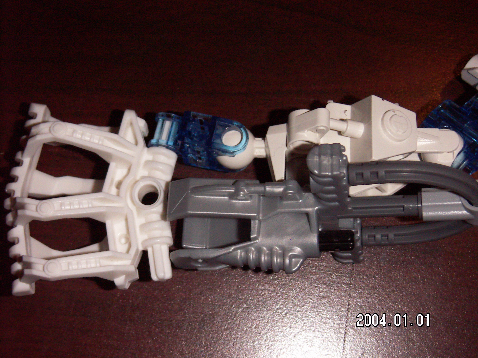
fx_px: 1229
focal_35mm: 89
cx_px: 239
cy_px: 179
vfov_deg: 16.6
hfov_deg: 22.0
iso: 200
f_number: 8
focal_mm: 11.6
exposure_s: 1/80
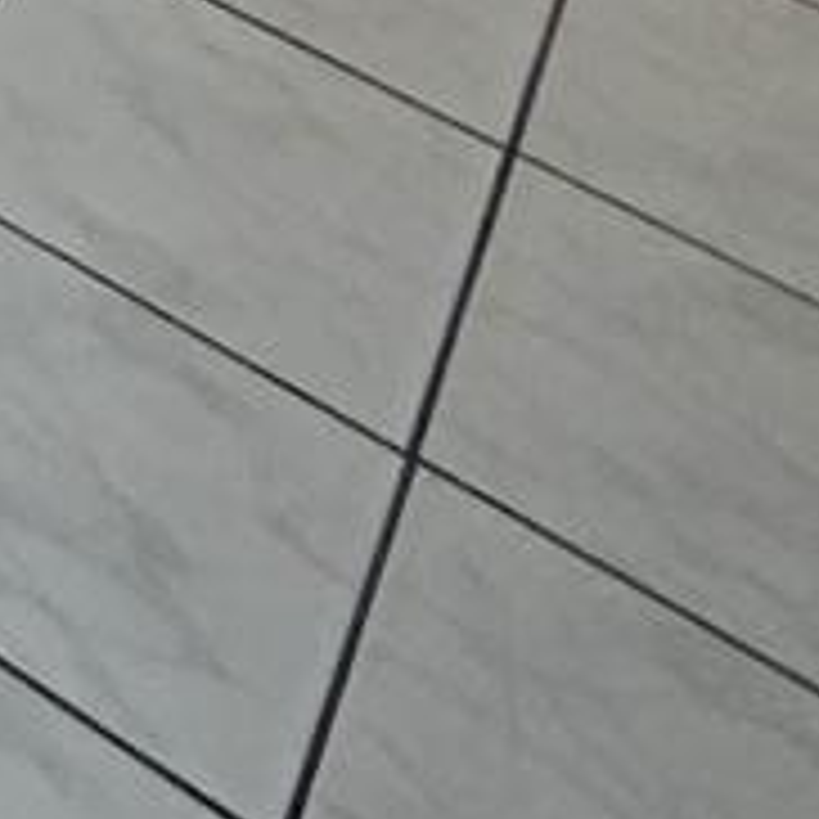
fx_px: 2918
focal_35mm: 109
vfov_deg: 10.8
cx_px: -1377
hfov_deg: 11.7
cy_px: -1642
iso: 320
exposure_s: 1/73
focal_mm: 2.22
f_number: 2.2
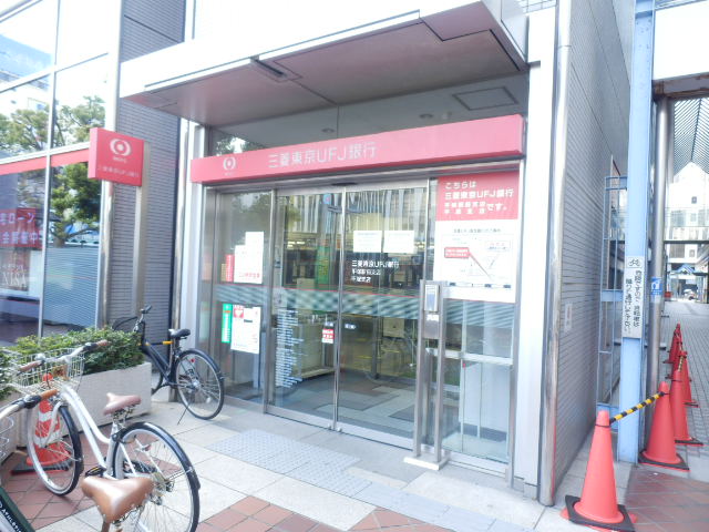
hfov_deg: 71.6
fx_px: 492
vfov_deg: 56.8
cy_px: 266
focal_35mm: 24
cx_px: 354
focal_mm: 4.2
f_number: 3
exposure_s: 1/30
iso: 80
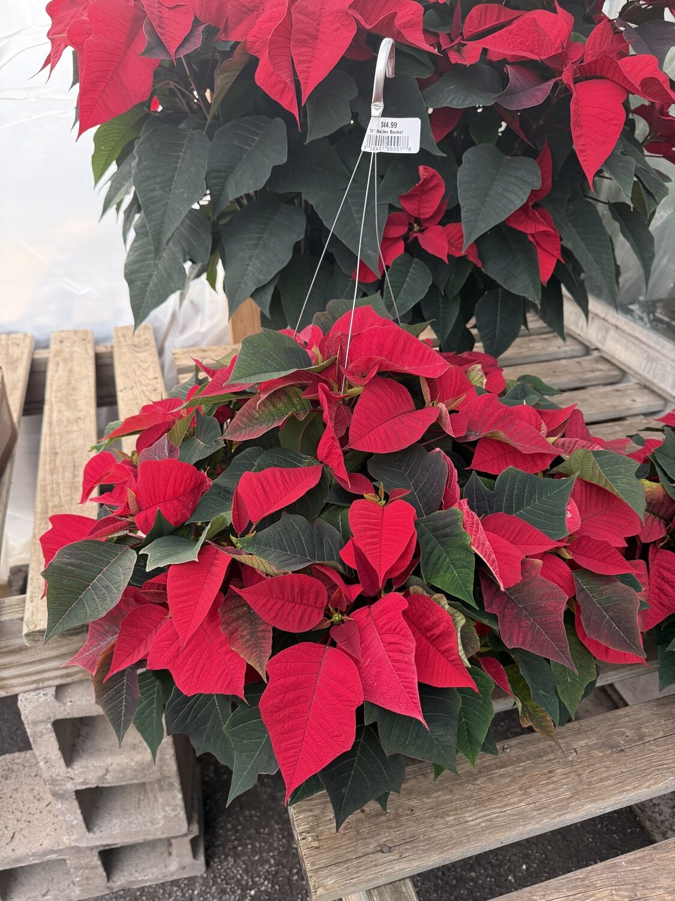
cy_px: 450
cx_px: 338
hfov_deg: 56.8
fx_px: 624
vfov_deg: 71.6
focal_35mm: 24
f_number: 1.78
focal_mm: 6.76
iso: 200
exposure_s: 1/196
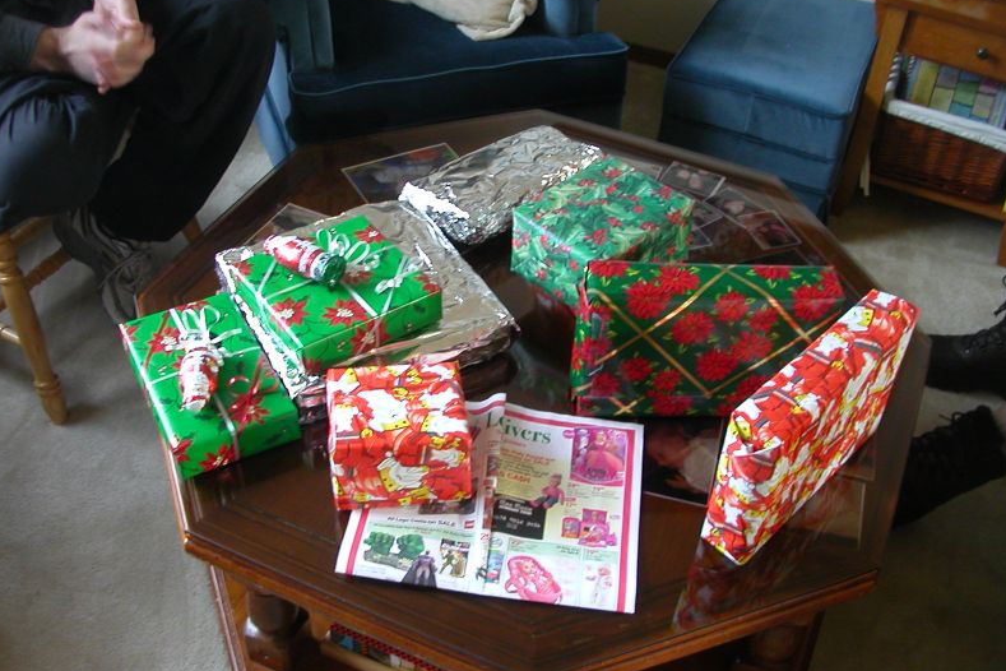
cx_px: 500
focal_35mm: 39
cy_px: 364
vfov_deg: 34.2
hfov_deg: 49.6
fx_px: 1090
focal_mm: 5.6
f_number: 2.7
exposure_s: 1/13.1
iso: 100
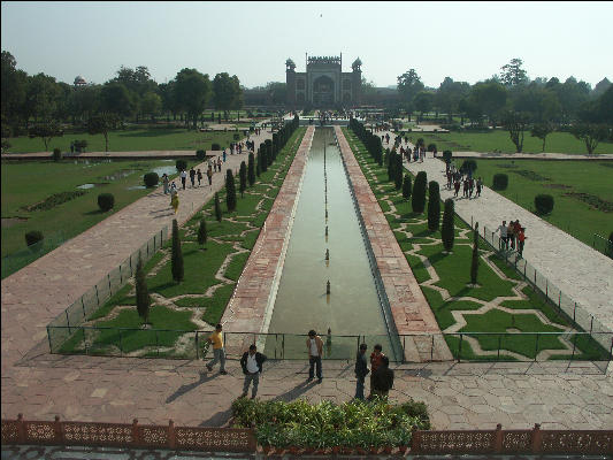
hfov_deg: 63.4
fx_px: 496
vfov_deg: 49.8
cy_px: 230
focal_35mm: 28
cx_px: 306
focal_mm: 7.21
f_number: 8
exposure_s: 1/640
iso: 100
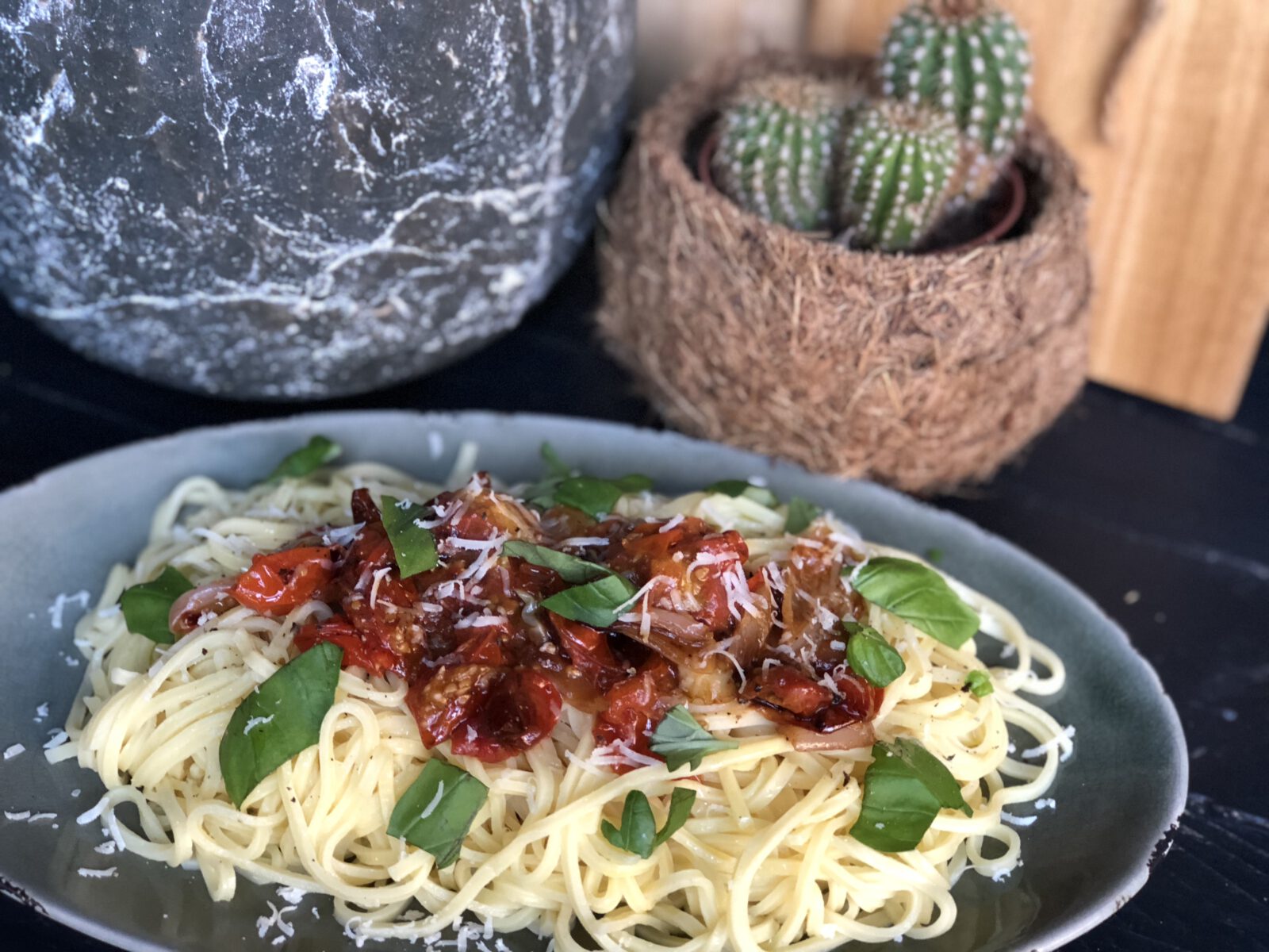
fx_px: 2090
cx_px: 634
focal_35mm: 57
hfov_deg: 33.8
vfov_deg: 25.7
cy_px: 476
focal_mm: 6.6
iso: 400
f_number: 2.8
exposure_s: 1/60
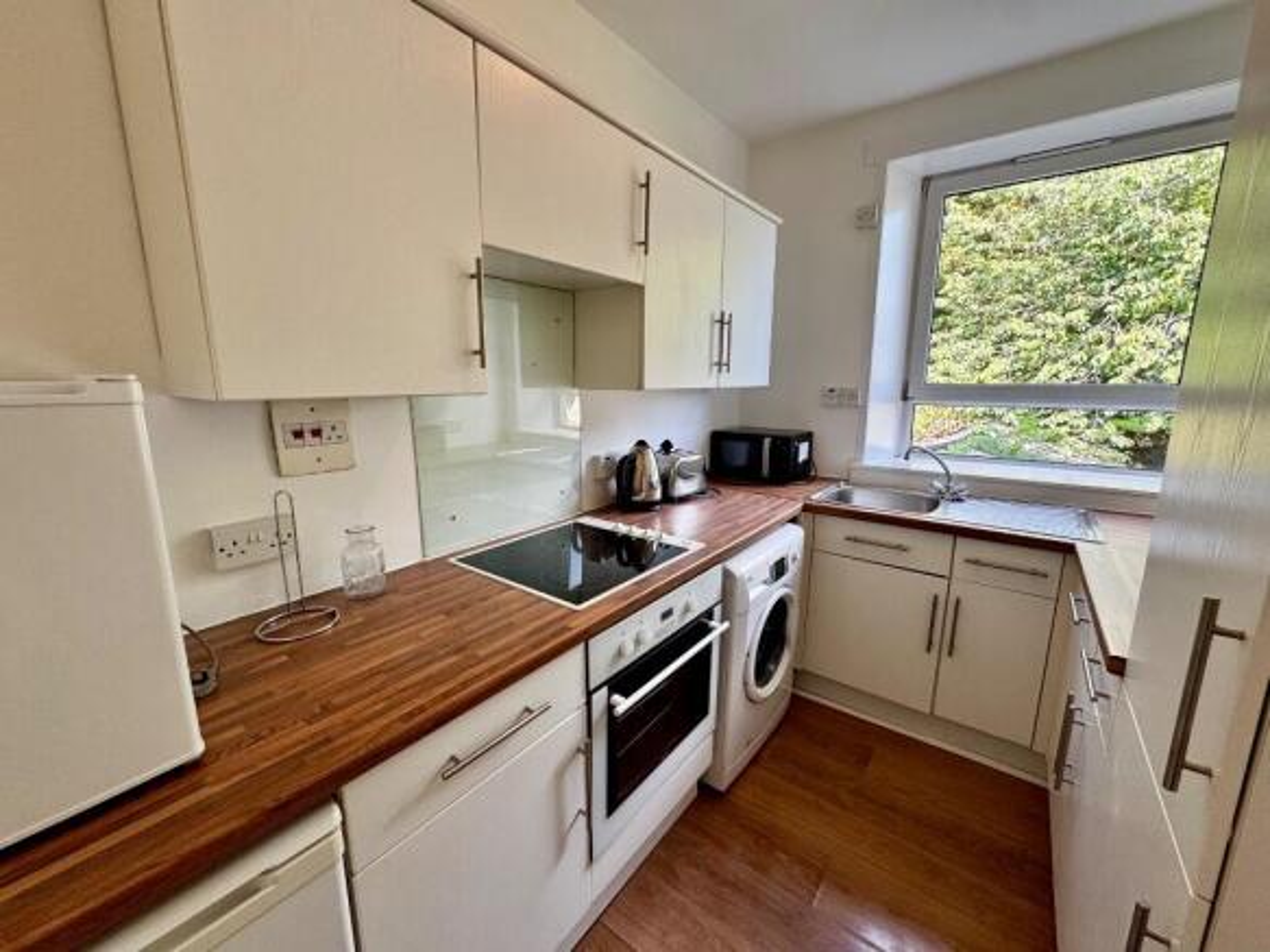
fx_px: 514
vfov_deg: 85.7
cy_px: 476
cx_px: 635
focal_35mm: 14
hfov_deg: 102.1
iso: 160
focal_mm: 2.22
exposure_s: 1/100
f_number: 2.2
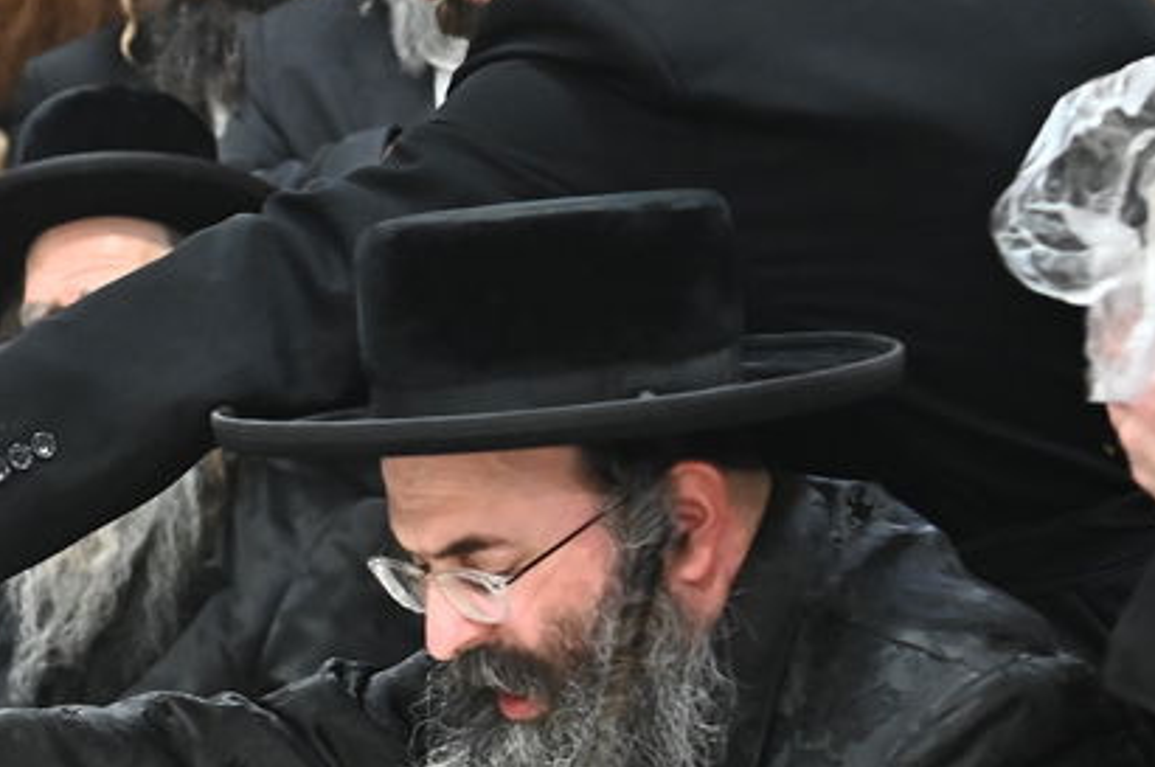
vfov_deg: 9.6
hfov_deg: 14.1
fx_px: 4582
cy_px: 442
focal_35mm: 143
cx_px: -104
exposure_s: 1/160
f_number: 3.2
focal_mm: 42
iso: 3200
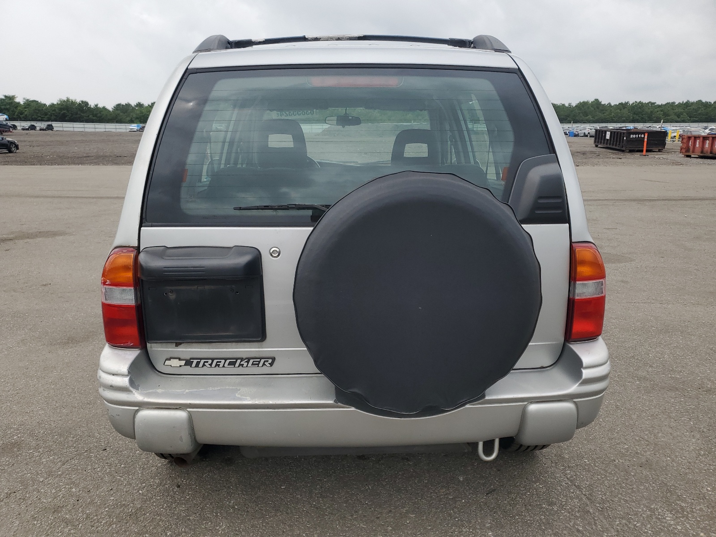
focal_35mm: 26
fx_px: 538
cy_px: 268
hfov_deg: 67.3
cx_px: 358
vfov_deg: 53.1
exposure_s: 1/1667
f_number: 1.5
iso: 50
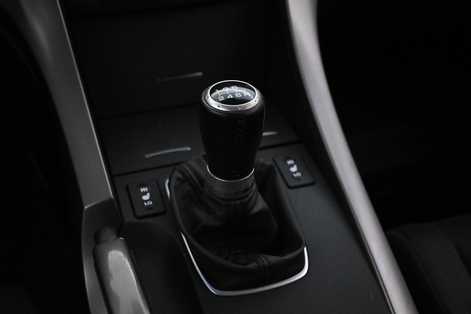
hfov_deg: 38.9
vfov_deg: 26.5
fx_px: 667
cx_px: 236
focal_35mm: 51
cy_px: 157
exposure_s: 1/50
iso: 8000
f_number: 5
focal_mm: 34
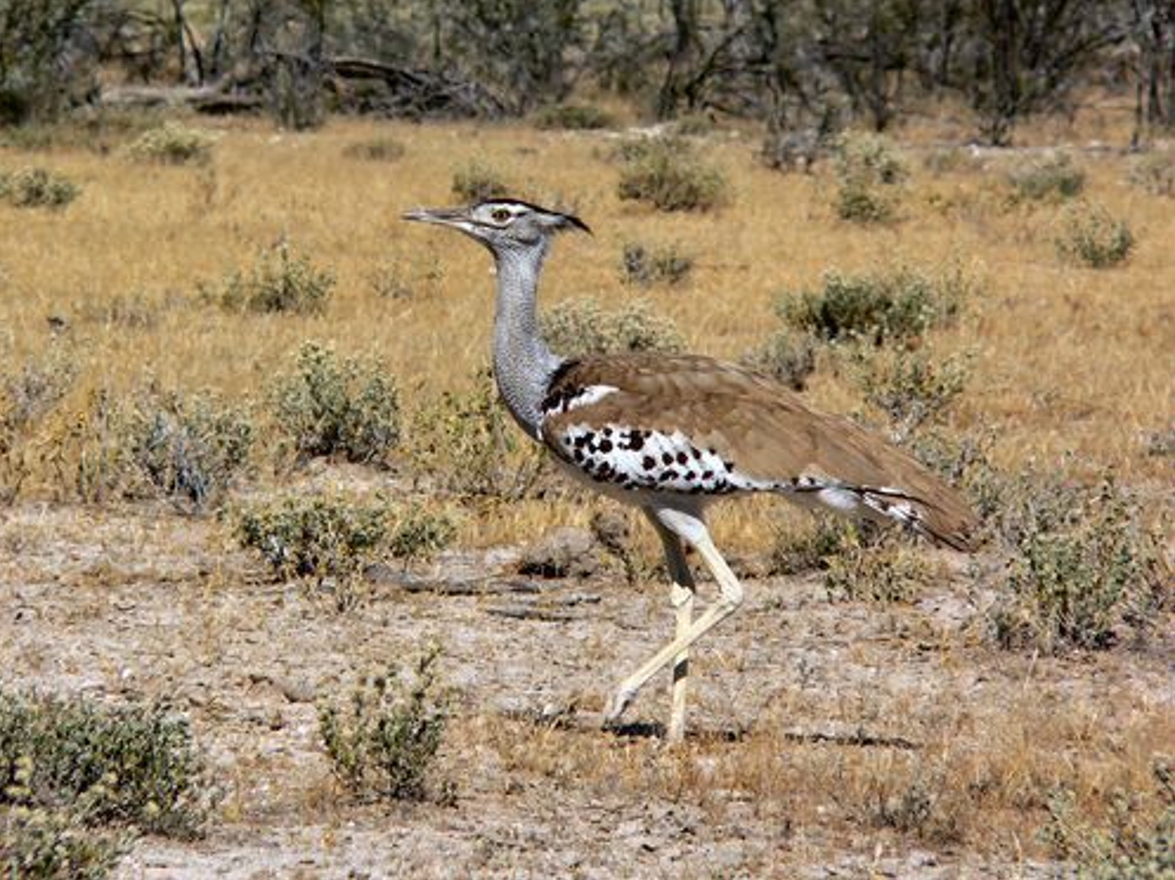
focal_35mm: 435
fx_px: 14755
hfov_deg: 4.6
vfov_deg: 3.4
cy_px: 439
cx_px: 586
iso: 80
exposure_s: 1/800
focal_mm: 72
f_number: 5.6
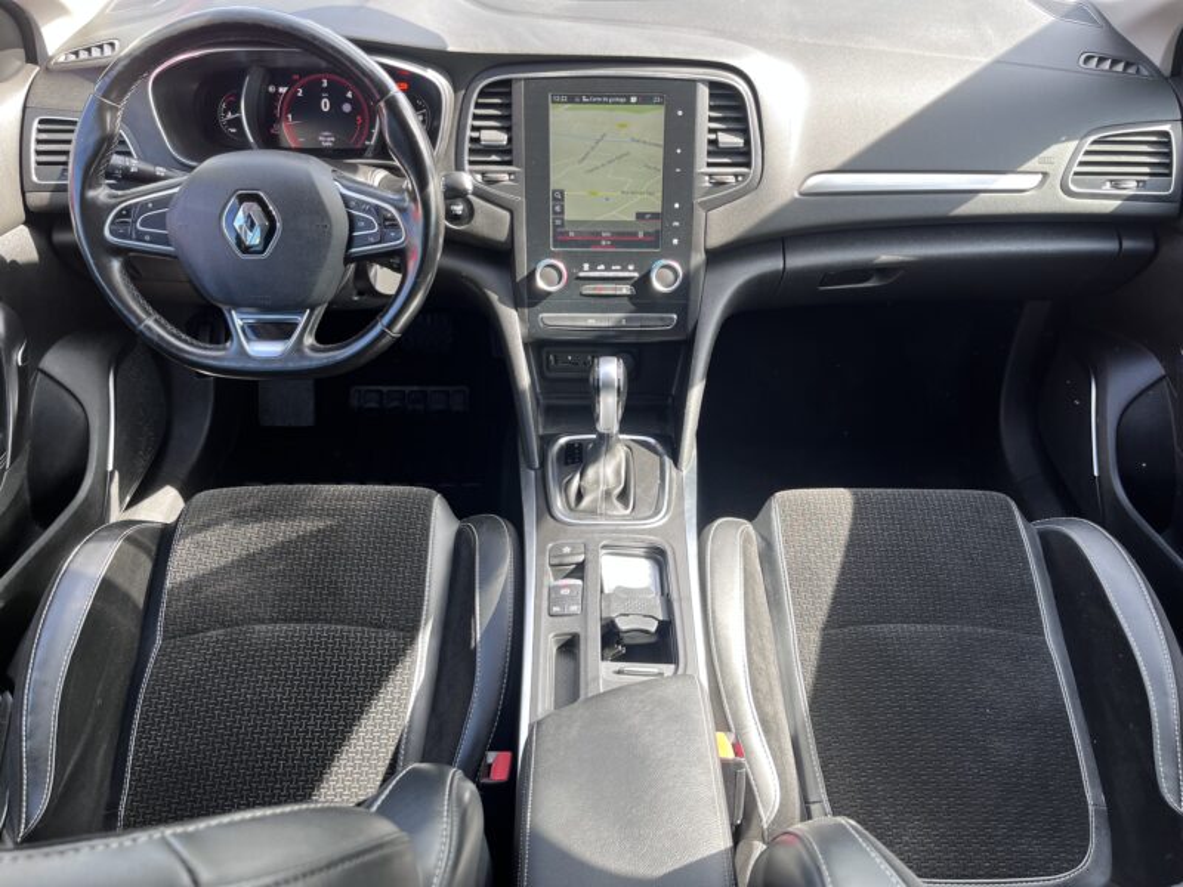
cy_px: 444
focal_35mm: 26
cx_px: 592
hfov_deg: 67.3
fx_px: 889
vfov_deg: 53.1
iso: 40
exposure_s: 1/71
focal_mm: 5.1
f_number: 1.6
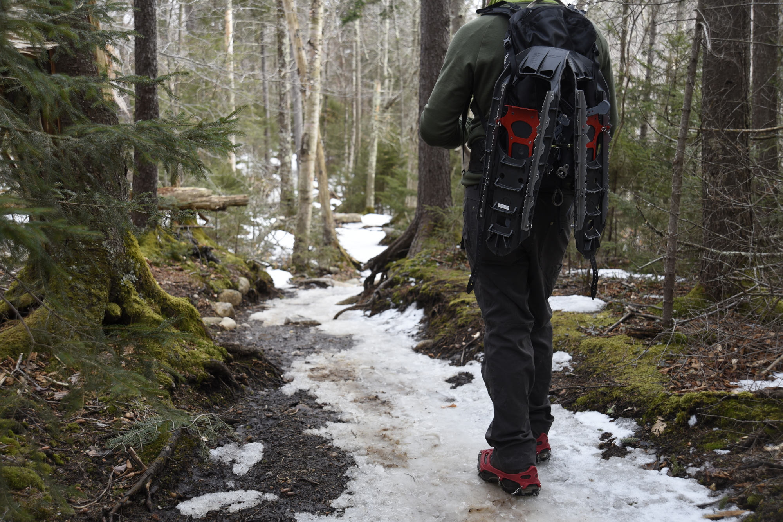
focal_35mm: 35
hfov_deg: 54.4
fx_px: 761
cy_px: 261
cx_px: 392
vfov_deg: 37.9
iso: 320
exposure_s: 1/125
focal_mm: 35
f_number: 5.6
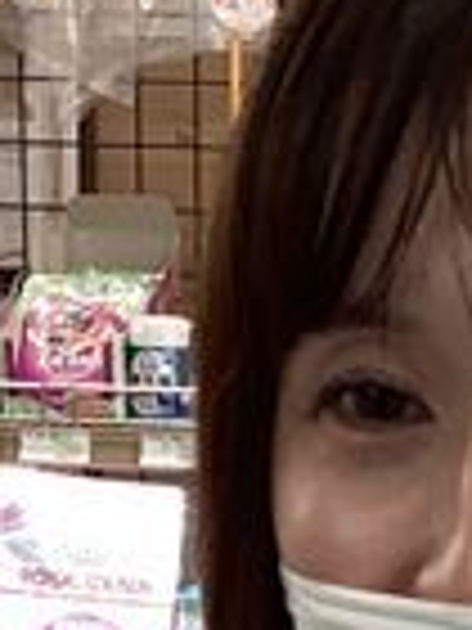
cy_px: 1377
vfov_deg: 10.1
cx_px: 337
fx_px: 3218
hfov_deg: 8.4
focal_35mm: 177
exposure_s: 1/50
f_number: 2.4
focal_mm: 3.3
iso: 100
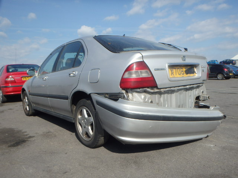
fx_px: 193
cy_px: 89
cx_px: 119
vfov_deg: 49.7
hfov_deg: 63.4
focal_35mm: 28
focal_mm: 5
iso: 125
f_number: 11
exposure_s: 1/160
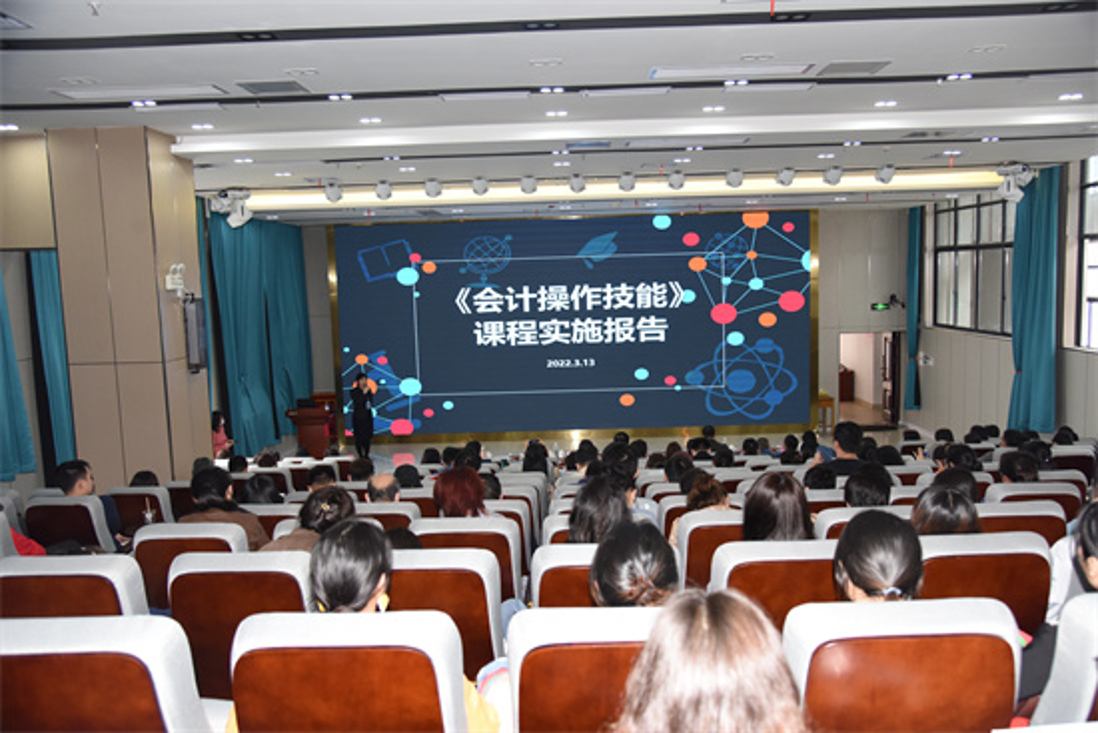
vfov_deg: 46.4
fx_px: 854
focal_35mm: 28
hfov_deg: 65.5
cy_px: 366
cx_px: 549
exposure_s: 1/200
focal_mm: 28
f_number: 4
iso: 1600
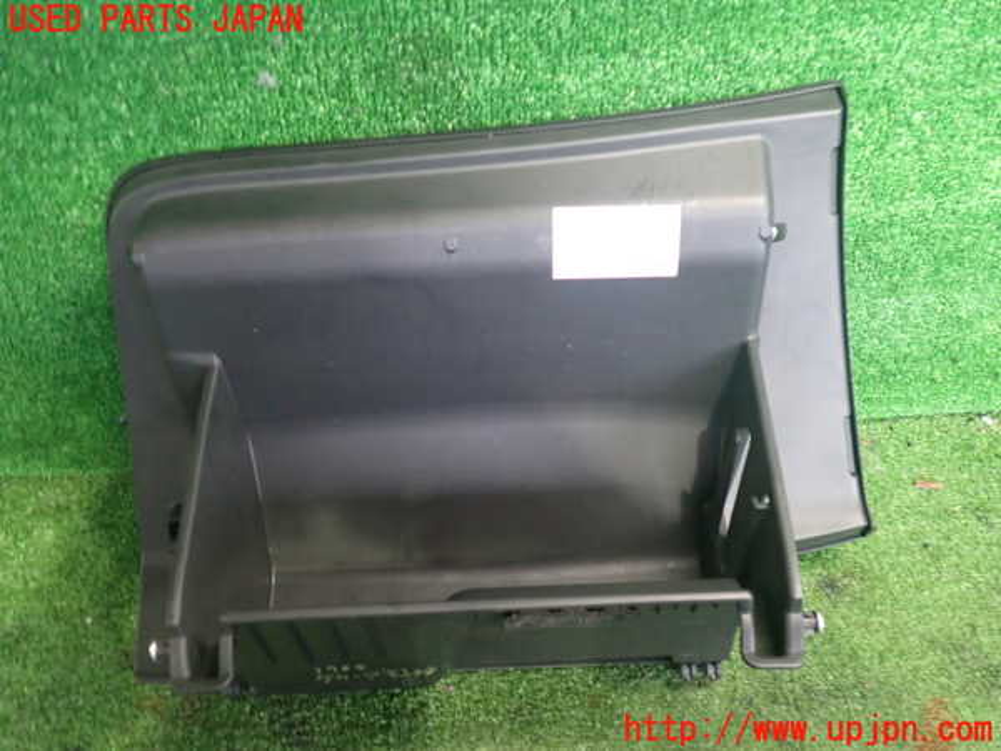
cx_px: 500
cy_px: 376
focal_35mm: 30
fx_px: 868
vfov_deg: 46.8
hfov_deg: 60.0
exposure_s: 1/30
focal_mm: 5.4
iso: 800
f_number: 2.3
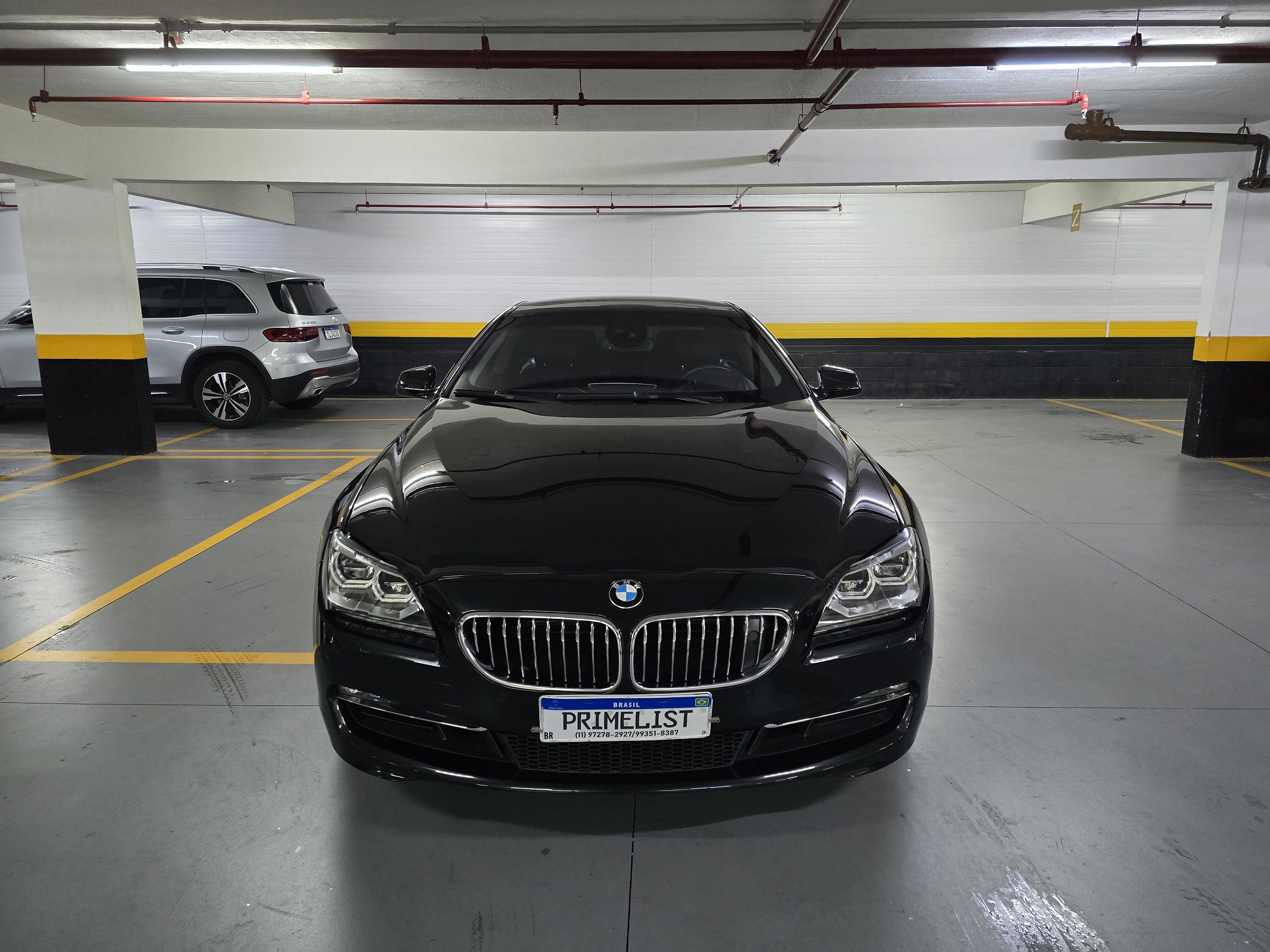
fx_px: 844
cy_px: 476
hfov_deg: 73.9
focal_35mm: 23
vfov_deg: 58.9
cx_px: 635
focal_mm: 6.3
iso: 1600
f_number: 1.7
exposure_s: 1/40
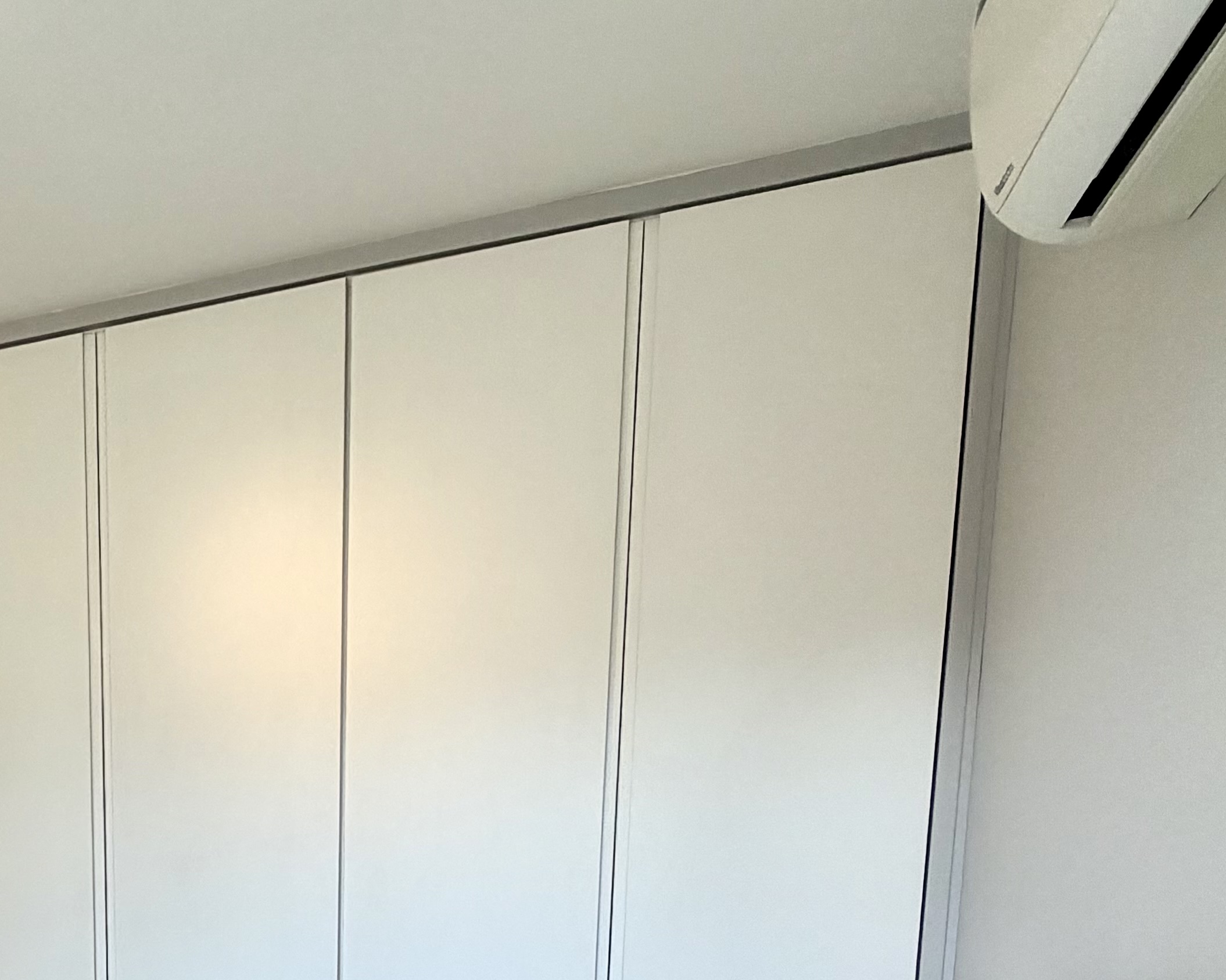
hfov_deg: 43.1
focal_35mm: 37
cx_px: 36
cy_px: 1193
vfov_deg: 32.6
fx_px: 1343
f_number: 2.2
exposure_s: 1/229
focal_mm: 2.22
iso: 50
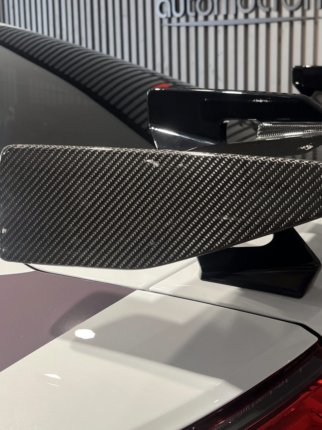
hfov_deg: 31.9
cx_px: 215
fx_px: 558
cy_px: 136
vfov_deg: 41.4
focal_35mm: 45
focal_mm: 5.1
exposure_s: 1/121
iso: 100
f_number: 1.6
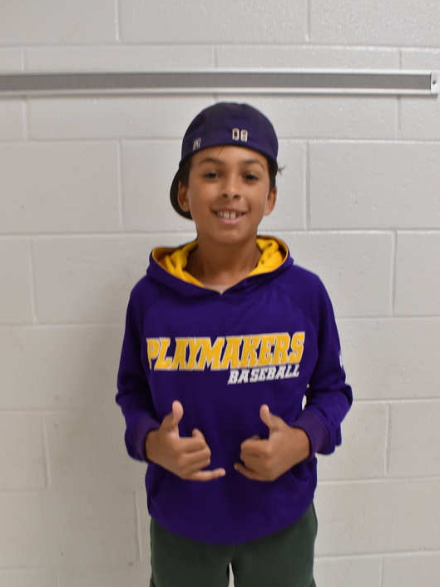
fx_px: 610
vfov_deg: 51.3
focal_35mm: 36
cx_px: 221
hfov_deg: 39.7
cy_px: 311
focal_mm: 22
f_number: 7.1
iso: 1100
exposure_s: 1/30
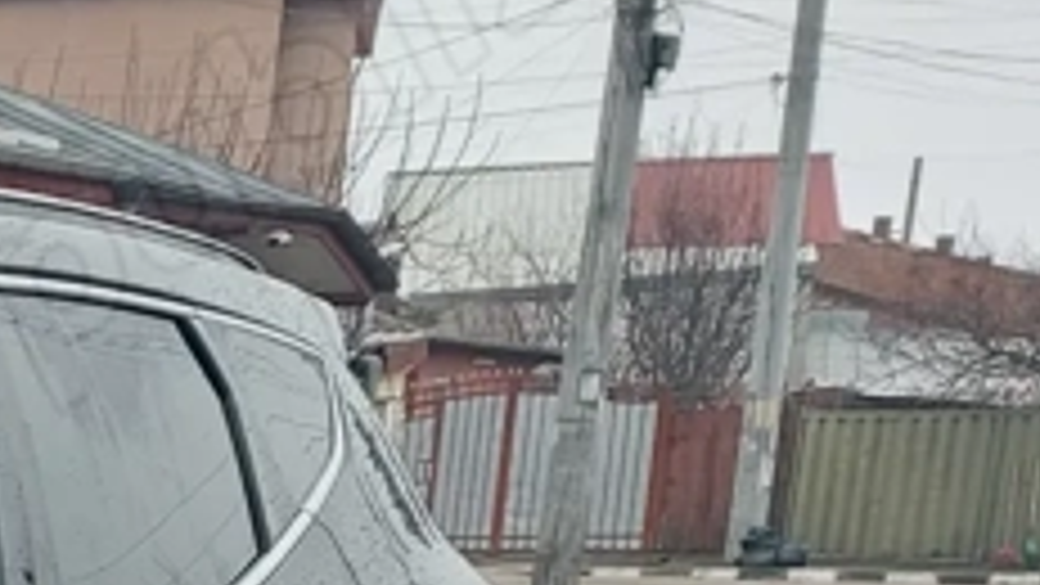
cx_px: -1121
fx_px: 3117
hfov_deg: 15.0
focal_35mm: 113
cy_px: 1220
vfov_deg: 9.9
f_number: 1.8
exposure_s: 1/100
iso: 32
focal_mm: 5.23
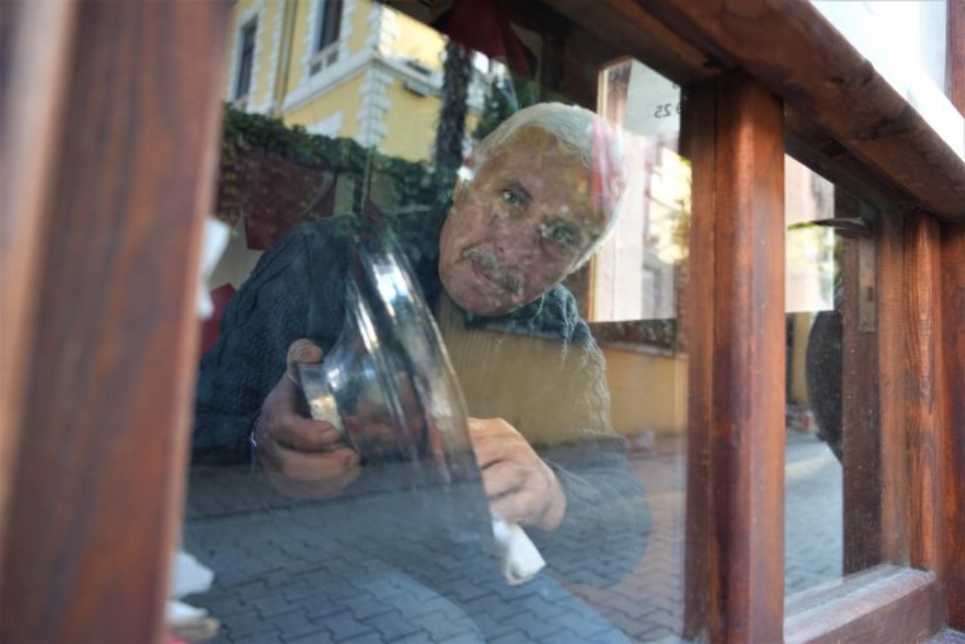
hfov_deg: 73.7
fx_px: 643
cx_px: 482
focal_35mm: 24
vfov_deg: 53.2
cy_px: 322
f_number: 4
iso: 800
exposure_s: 1/160
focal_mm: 24
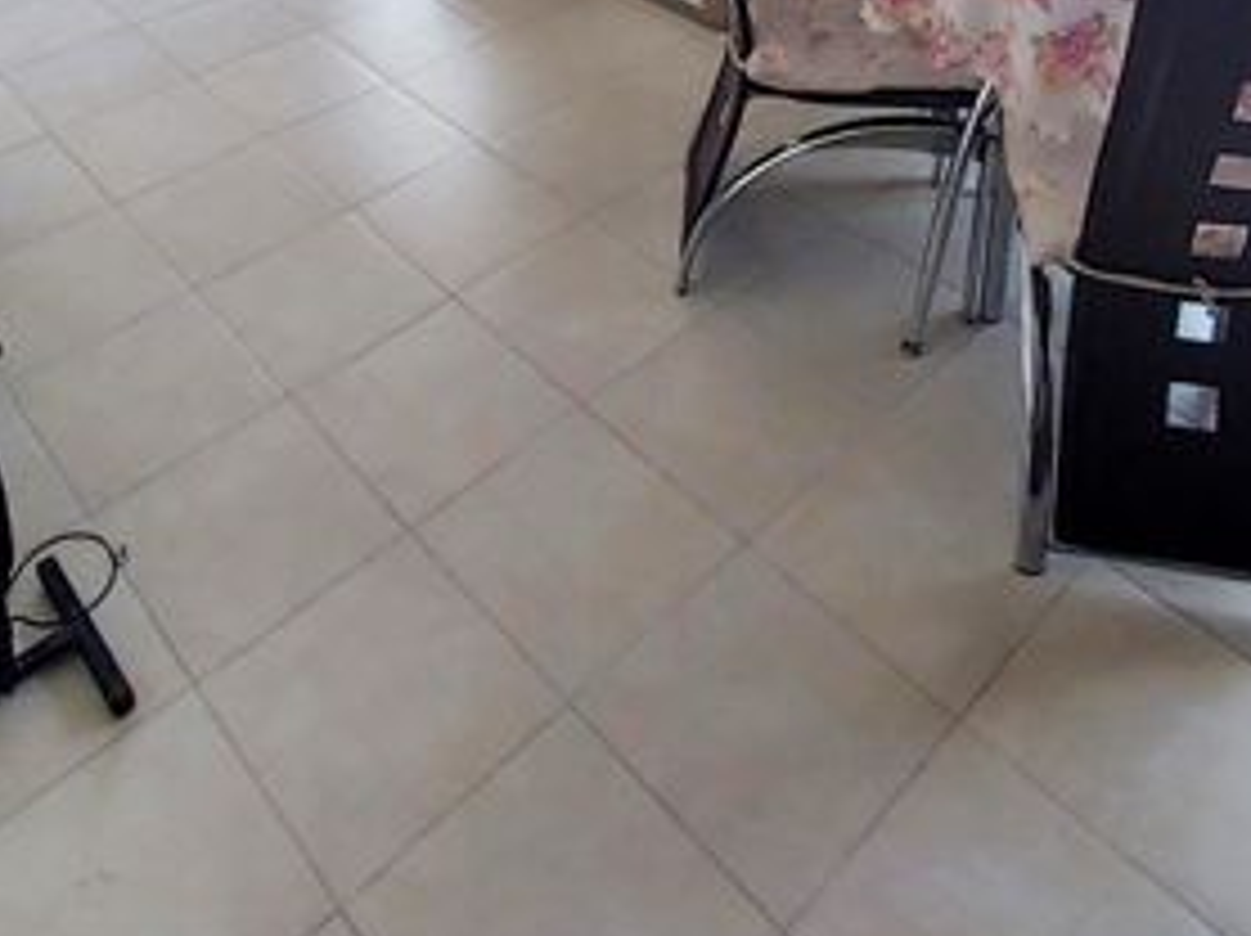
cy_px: -230
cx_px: 574
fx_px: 1192
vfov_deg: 33.5
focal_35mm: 33
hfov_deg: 55.3
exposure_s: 1/50
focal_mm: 1.74
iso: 64
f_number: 2.2
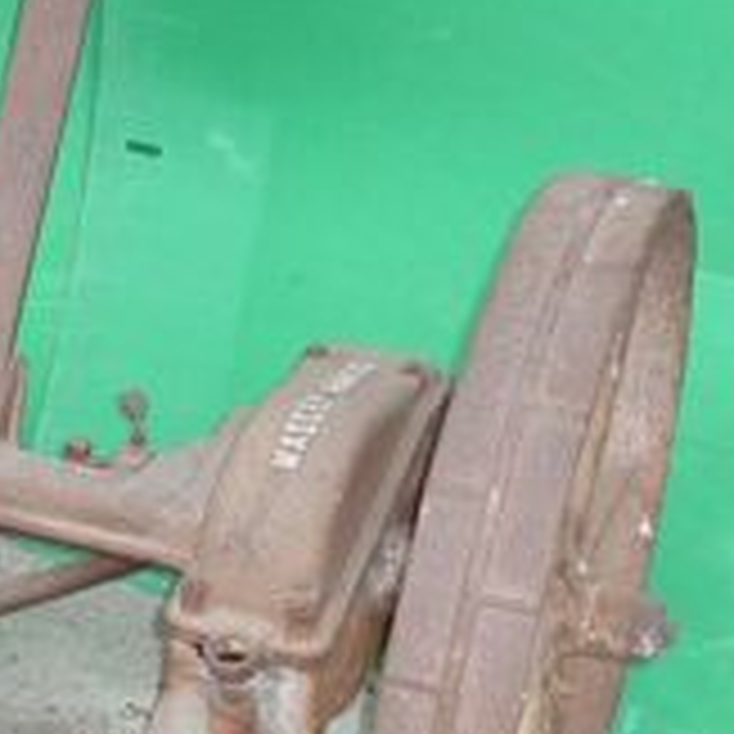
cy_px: 495
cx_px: -270
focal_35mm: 91
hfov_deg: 17.6
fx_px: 2183
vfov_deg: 19.0
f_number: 3.5
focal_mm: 5.7
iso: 320
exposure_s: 1/30
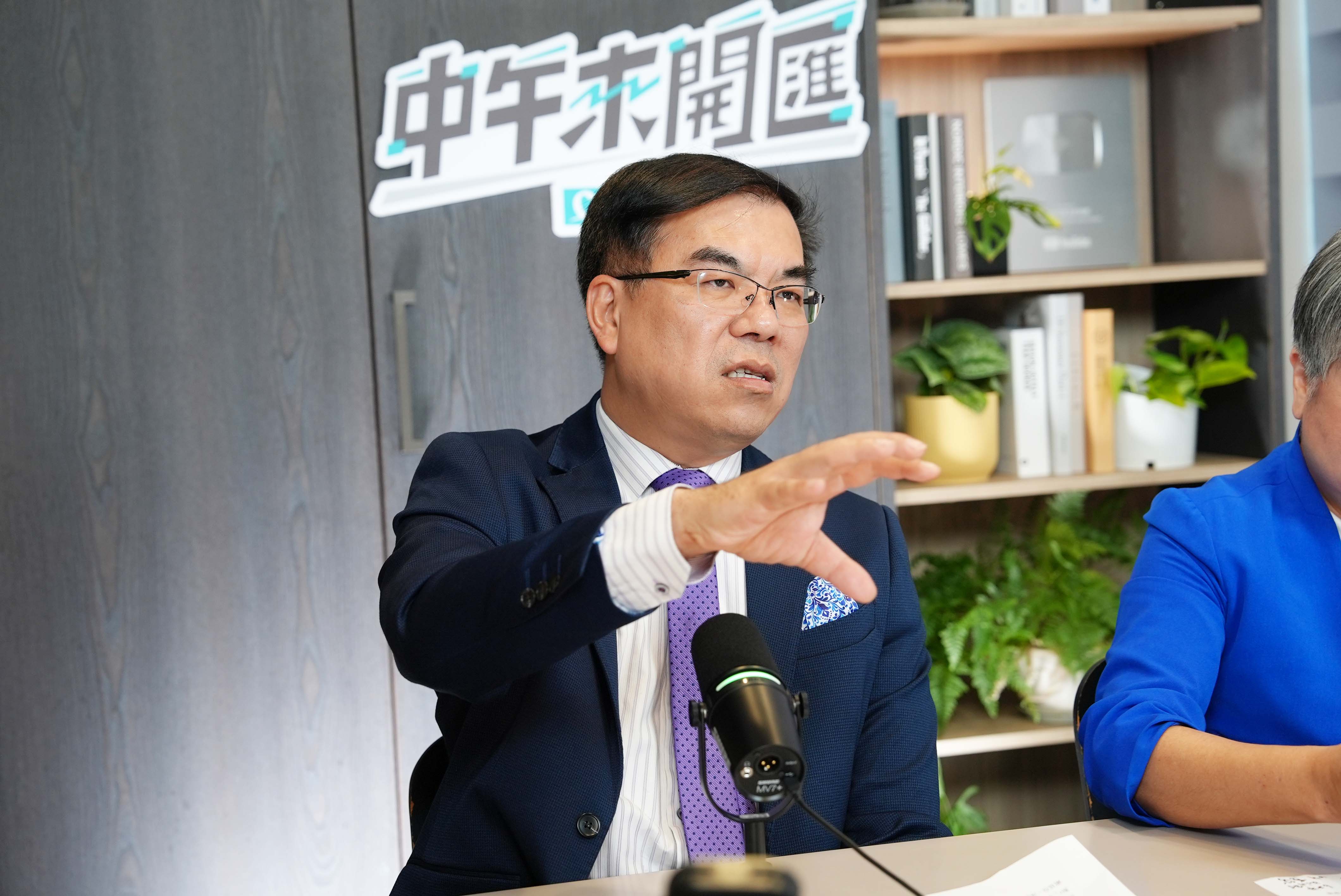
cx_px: 670
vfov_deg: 21.3
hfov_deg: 31.4
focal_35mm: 64
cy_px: 448
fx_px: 2385
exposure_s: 1/160
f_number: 4
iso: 800
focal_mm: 64
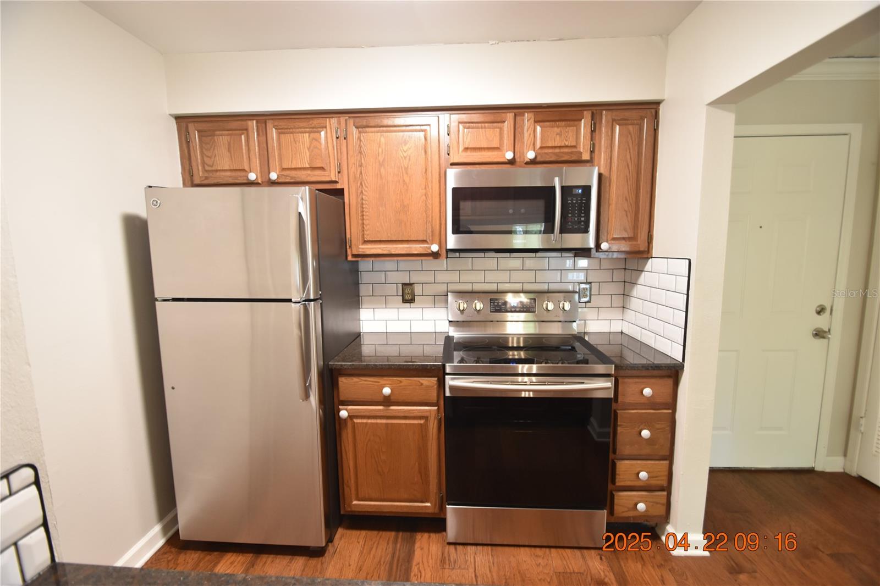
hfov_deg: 100.4
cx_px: 440
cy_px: 293
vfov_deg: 77.3
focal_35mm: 15
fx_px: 367
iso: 800
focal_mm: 10
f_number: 4
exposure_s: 1/10
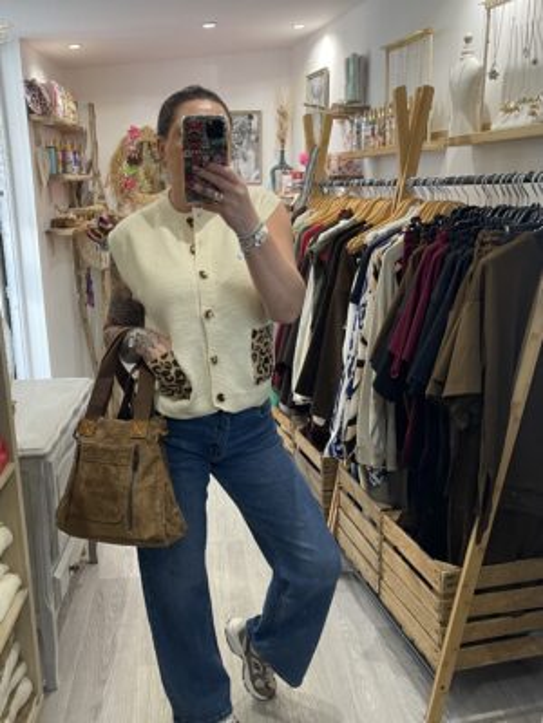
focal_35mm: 25
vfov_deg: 69.4
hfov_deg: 54.9
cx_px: 272
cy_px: 362
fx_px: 523
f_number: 1.6
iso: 100
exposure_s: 1/50
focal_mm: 5.1
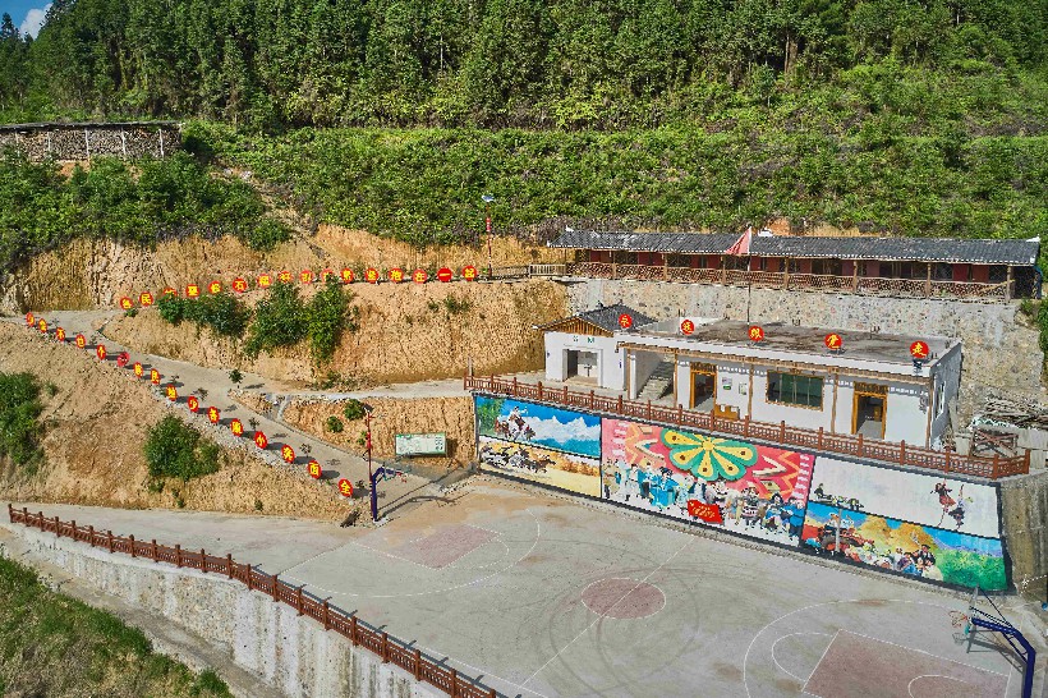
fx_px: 815
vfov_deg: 46.4
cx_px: 524
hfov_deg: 65.5
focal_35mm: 28
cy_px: 349
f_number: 3.5
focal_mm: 10.26
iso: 100
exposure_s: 1/1600
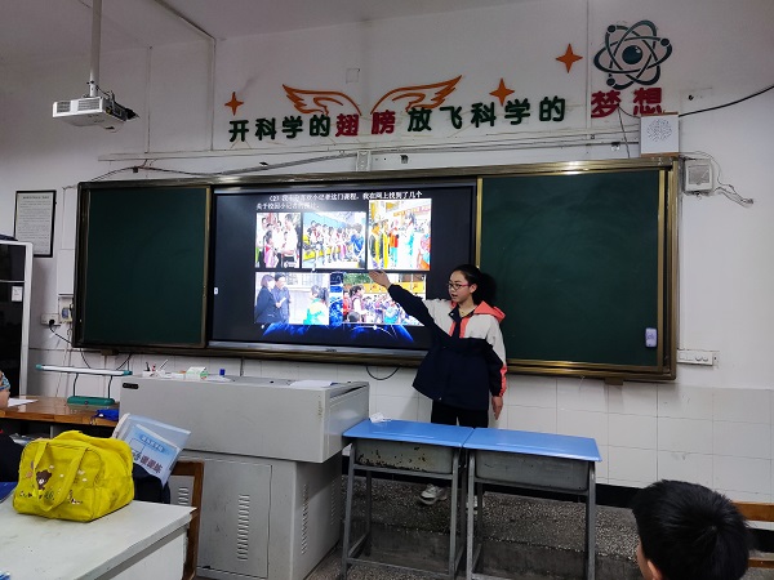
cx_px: 387
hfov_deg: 69.4
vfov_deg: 54.9
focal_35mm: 25
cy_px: 290
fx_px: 559
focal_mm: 4.71
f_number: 1.79
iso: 304
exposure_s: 1/50
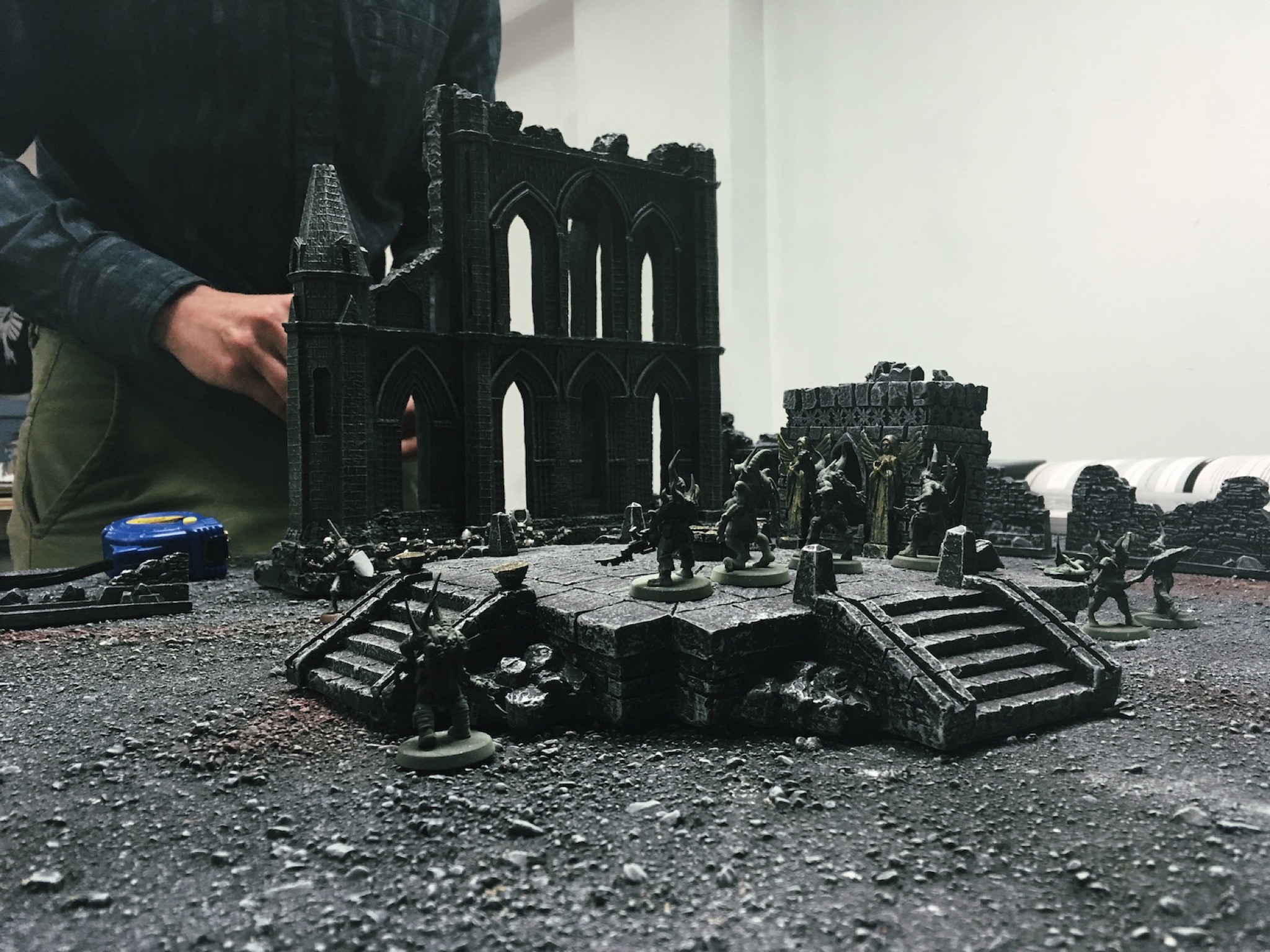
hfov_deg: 61.7
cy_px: 476
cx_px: 635
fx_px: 1064
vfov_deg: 48.2
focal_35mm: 29
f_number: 2.2
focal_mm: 4.15
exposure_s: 1/30
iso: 100
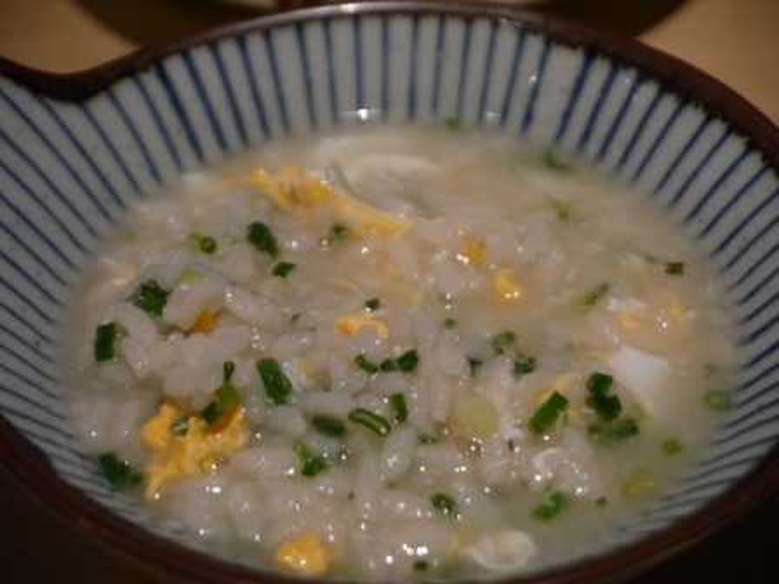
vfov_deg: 19.4
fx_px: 1710
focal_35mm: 76
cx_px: 390
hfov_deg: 25.7
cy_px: 292
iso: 1250
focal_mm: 38
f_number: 5.6
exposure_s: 1/80
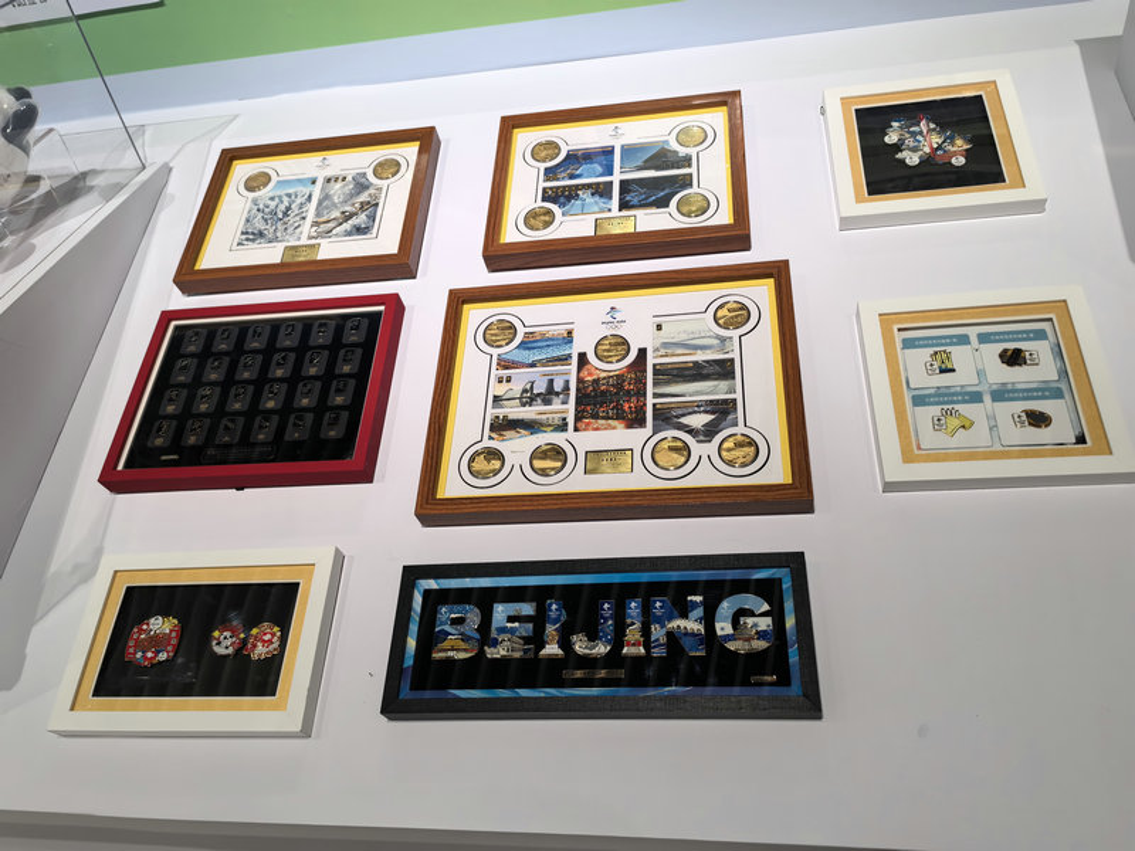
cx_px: 568
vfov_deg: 51.4
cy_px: 426
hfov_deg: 65.3
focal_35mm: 27
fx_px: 885
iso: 80
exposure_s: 1/100
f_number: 2
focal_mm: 5.75
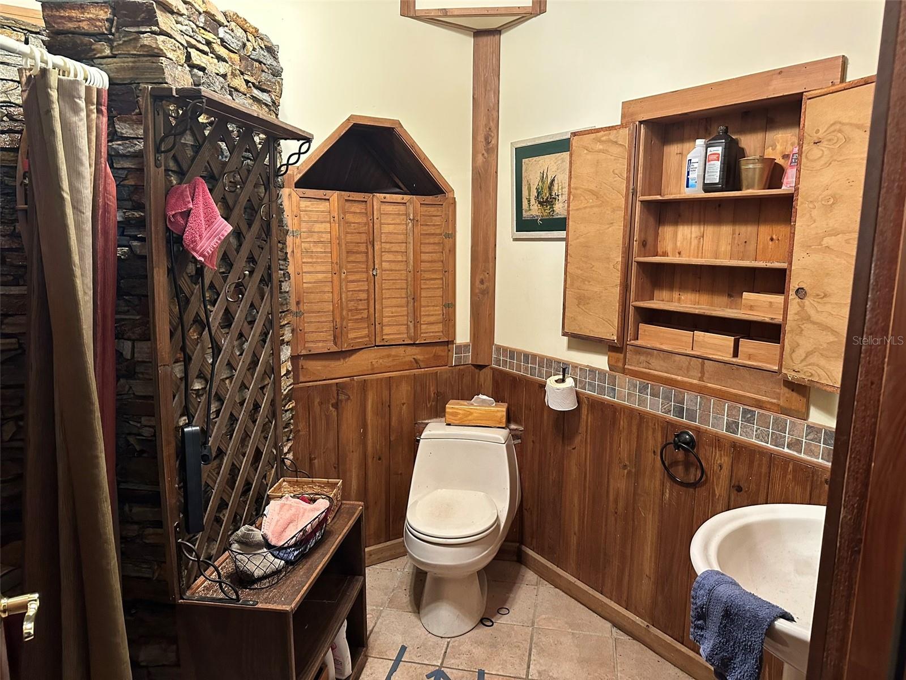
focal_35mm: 24
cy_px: 340
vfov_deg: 56.8
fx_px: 628
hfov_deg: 71.6
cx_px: 453
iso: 500
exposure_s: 1/60
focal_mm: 6.86
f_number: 1.78
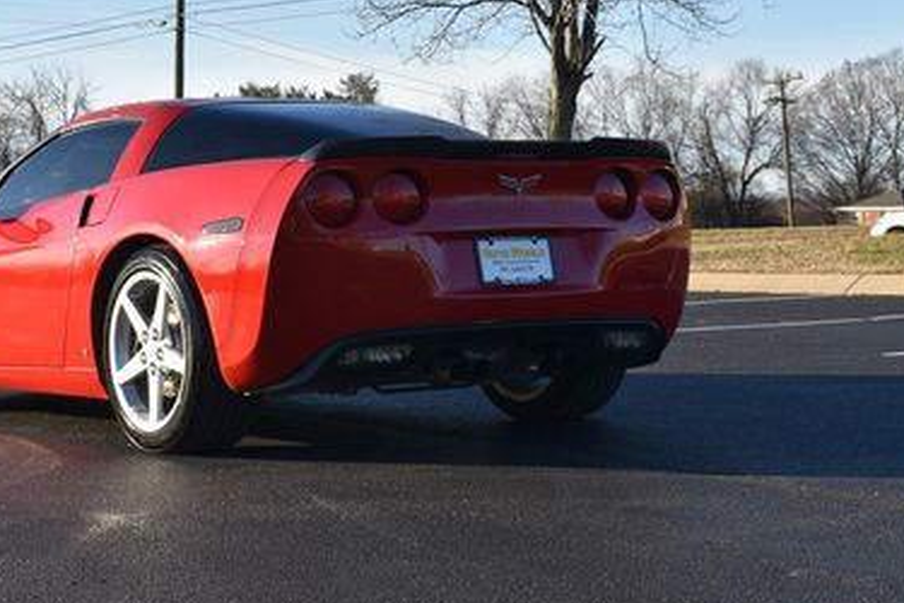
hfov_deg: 23.3
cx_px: 318
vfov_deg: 15.6
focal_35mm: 87
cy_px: 148
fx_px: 2184
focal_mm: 34
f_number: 8
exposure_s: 1/250
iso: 140
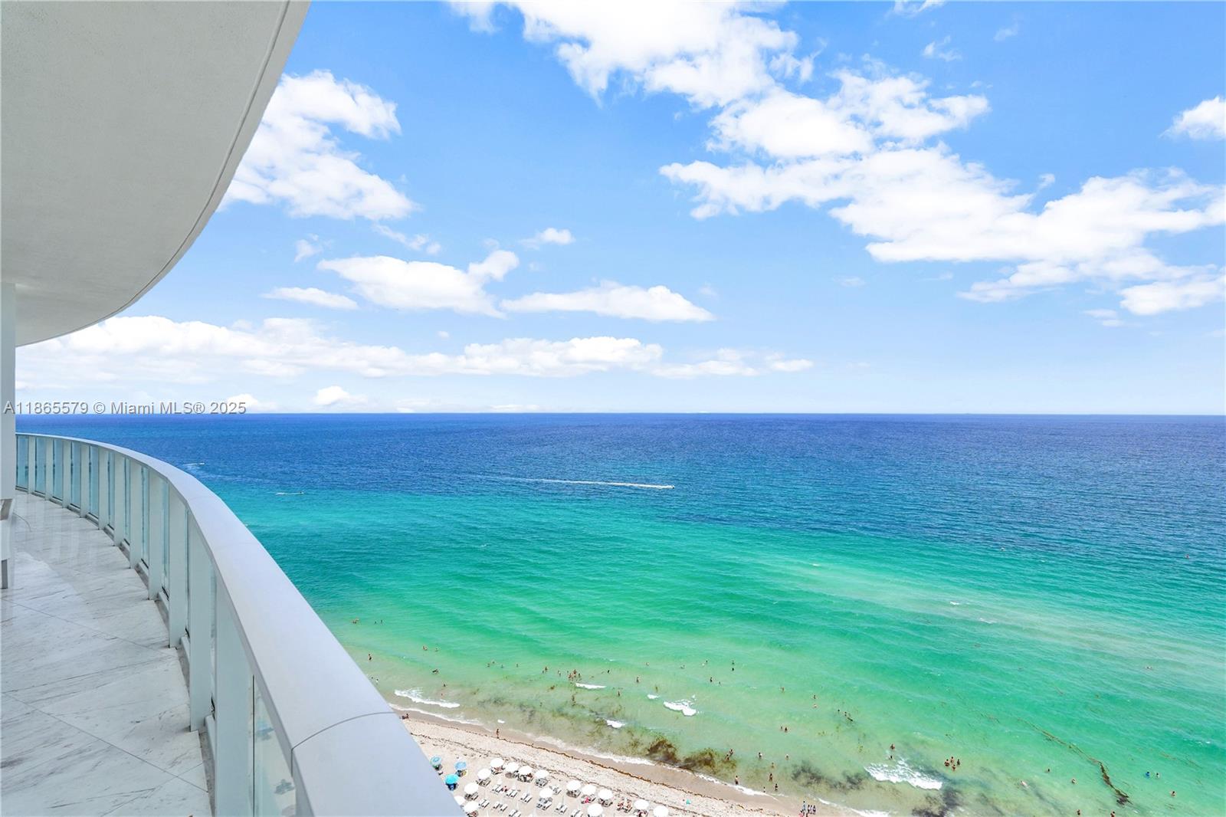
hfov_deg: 96.7
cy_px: 408
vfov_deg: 73.7
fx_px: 545
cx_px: 613
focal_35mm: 16
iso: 250
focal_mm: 16
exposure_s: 1/1600
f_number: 8
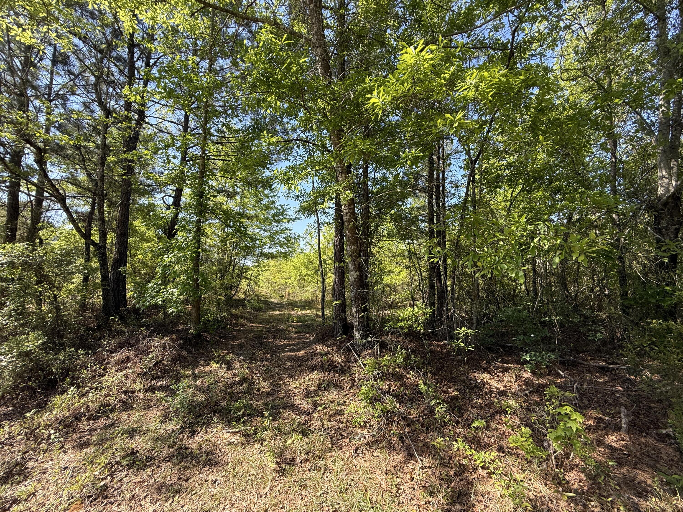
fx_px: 276
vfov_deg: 85.7
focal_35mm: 14
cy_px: 256
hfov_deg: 102.1
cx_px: 342
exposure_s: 1/439
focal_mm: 2.22
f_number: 2.2
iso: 50
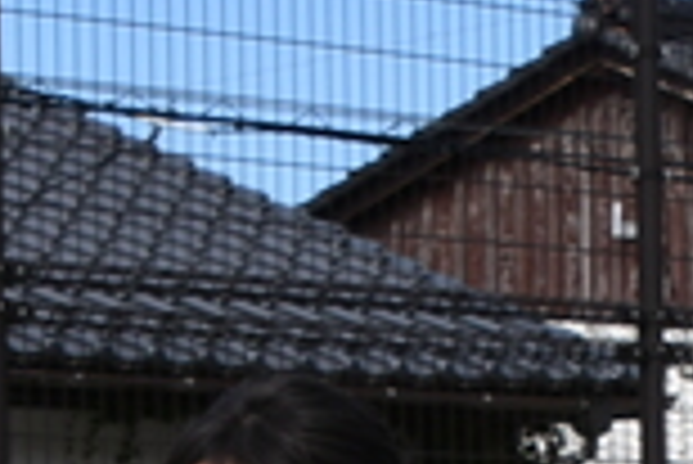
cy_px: 1032
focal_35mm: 307
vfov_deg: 4.4
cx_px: 891
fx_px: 5915
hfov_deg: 6.6
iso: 200
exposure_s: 1/500
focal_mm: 28
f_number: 8
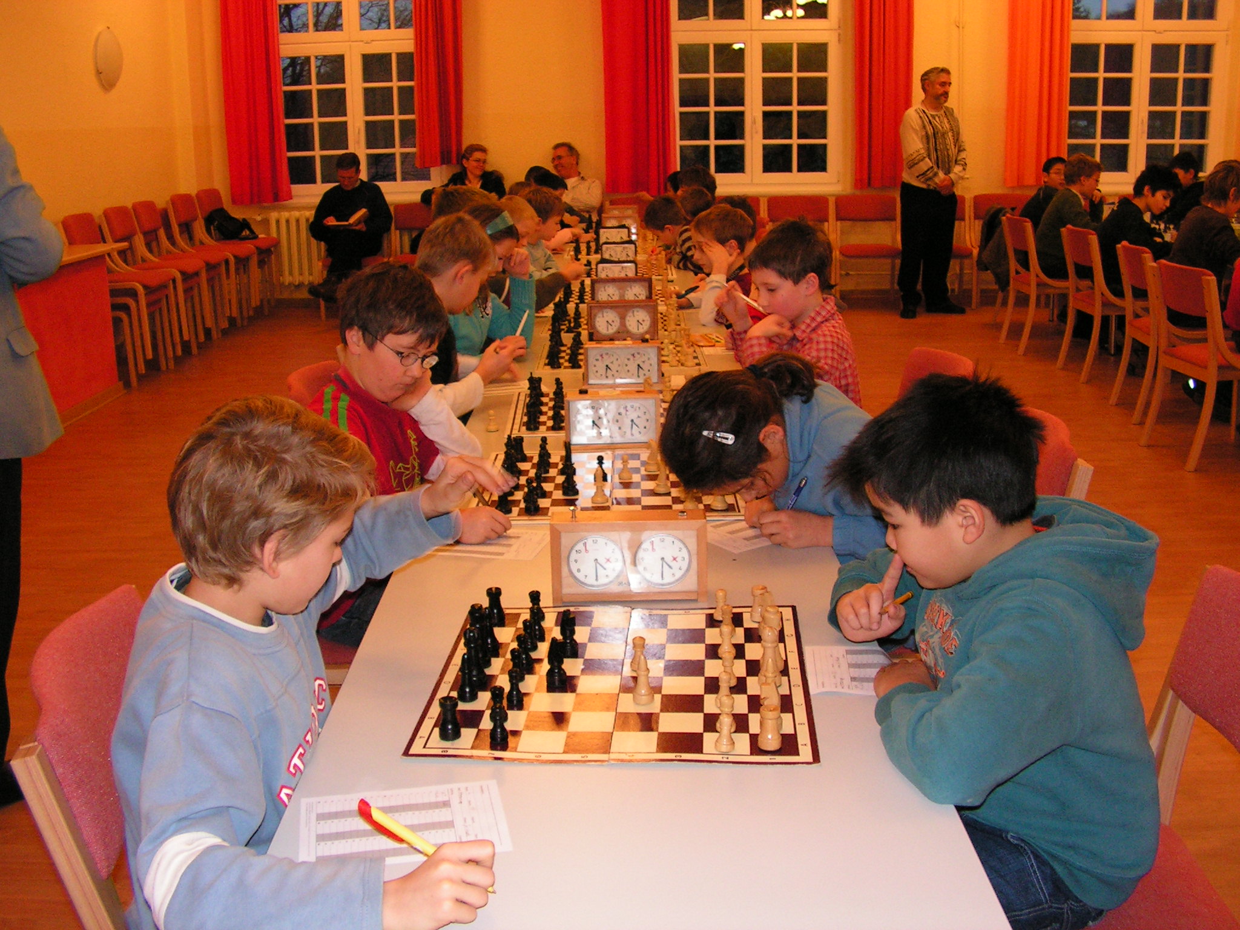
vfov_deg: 39.7
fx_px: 1290
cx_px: 620
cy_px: 465
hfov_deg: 51.4
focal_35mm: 36
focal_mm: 6
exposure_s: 1/40
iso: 200
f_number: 3.2
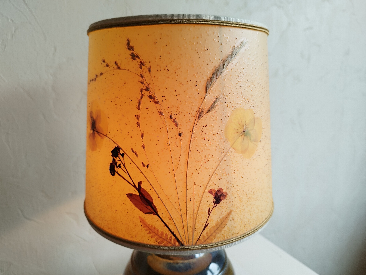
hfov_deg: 71.6
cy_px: 138
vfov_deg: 56.8
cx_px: 183
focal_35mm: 24
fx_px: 254
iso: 130
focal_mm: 5.89
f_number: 1.89
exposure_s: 1/50
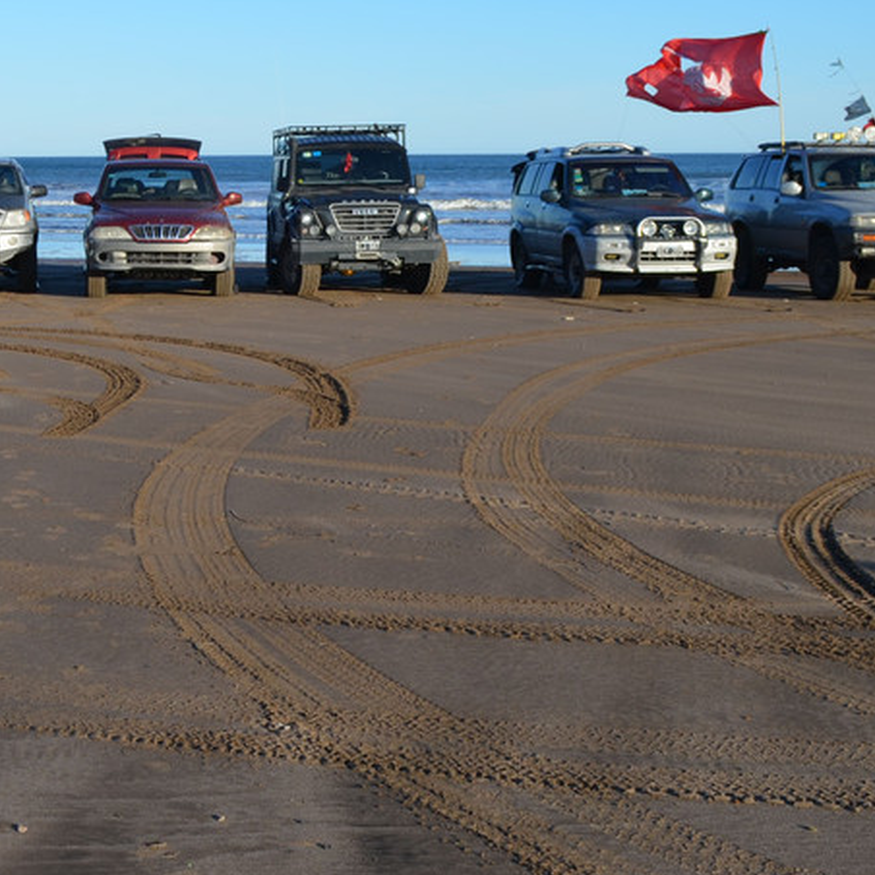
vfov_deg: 25.1
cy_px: 215
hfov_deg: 24.4
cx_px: 35
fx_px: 1945
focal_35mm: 68
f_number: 8
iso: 100
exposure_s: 1/250
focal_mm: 20
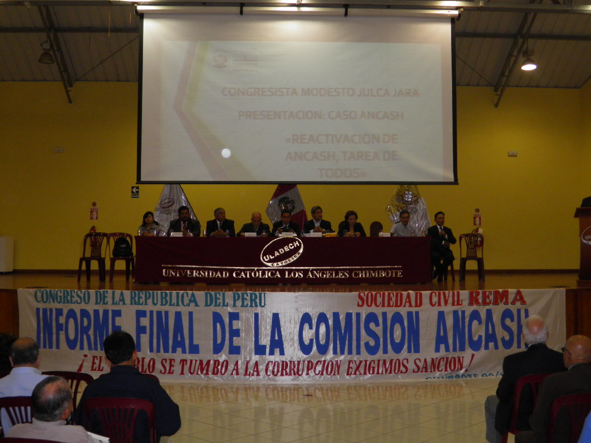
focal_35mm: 43
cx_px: 299
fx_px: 734
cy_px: 199
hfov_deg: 43.8
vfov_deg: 33.6
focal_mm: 7.1
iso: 160
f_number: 3.2
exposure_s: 1/60
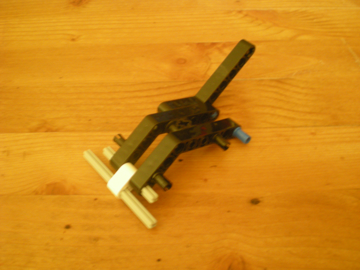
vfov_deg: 37.7
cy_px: 135
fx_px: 395
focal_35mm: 38
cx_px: 180
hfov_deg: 49.0
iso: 260
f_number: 3.1
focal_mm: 6.3
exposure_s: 1/8
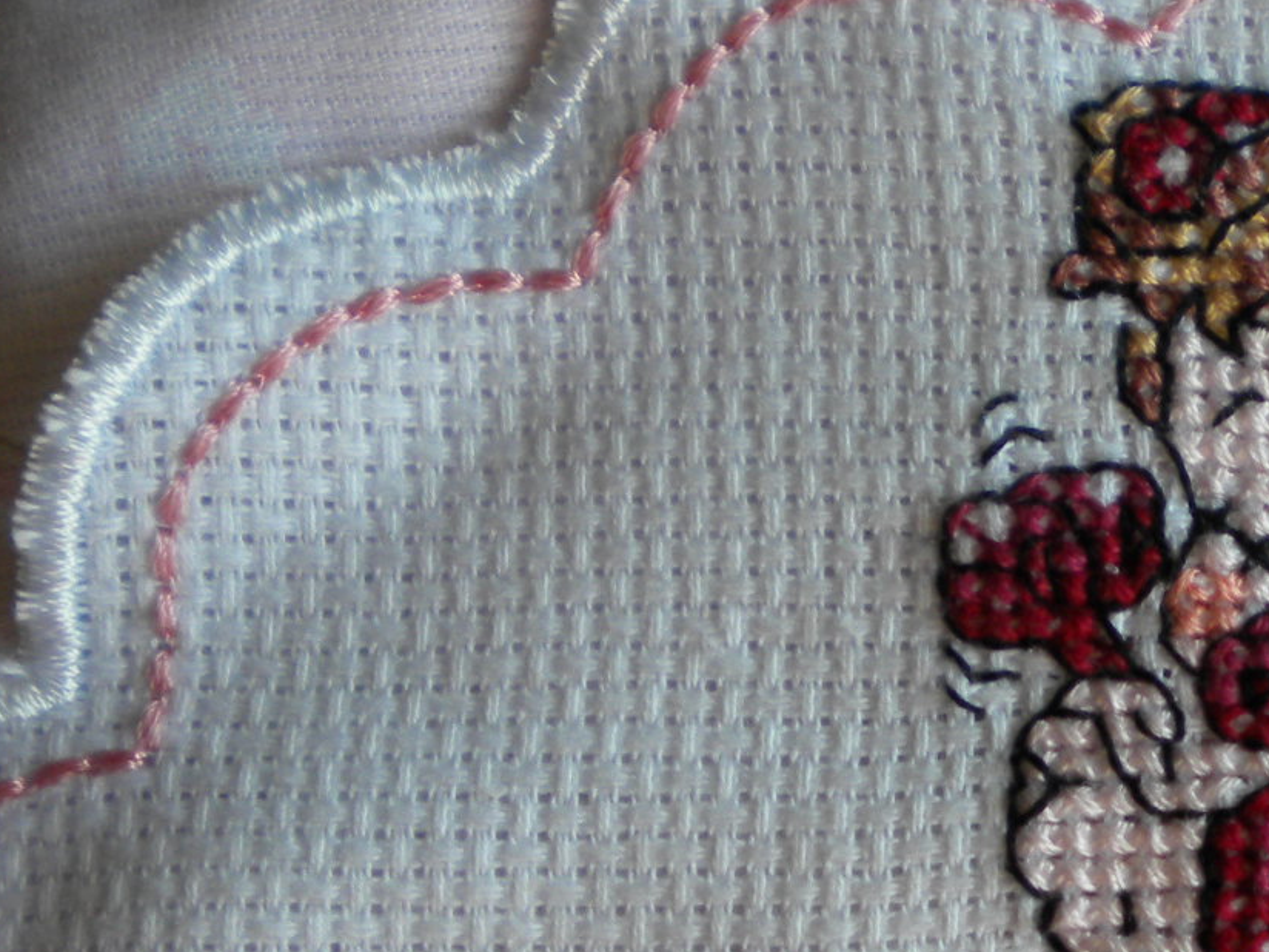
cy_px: 789
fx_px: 3189
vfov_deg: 16.8
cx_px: 1486
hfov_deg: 21.1
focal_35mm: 87
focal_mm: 6.3
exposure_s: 1/102
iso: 80
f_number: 3.1
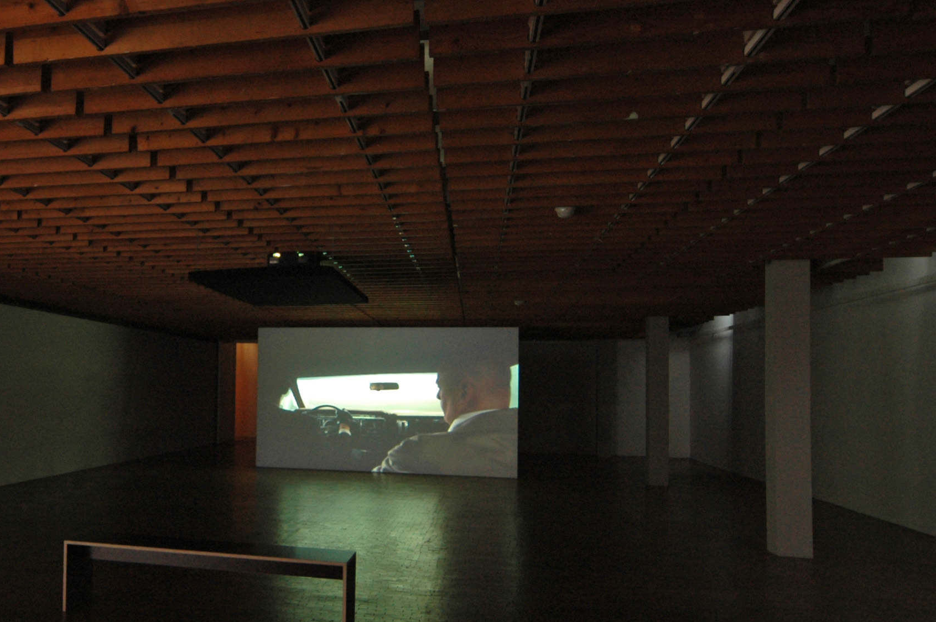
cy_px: 336
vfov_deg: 41.0
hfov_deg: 55.3
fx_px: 831
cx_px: 210
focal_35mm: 32
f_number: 8
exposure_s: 4
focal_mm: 12
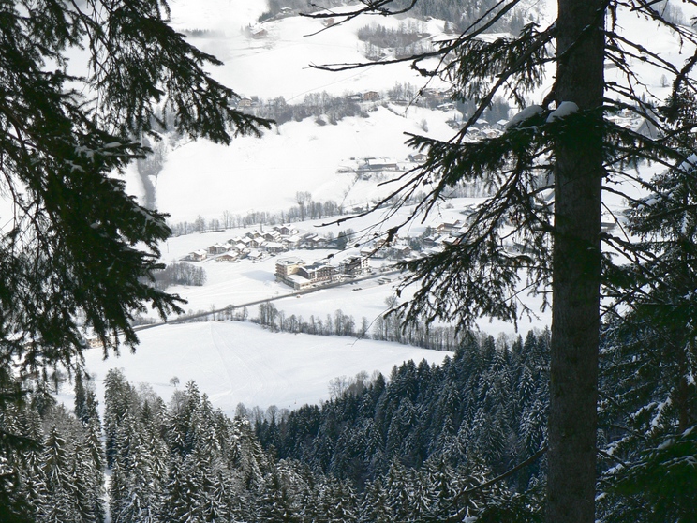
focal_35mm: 114
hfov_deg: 17.3
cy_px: 272
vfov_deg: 13.0
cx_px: 323
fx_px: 2295
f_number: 4
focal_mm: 17.7
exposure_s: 1/400
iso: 80
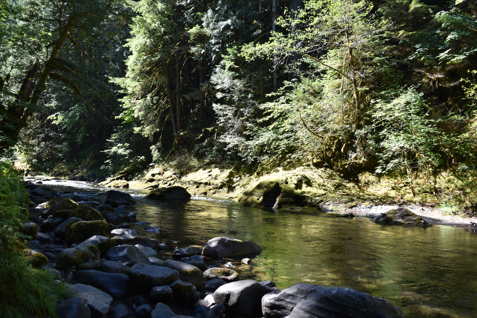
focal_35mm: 28
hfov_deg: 65.5
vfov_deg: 46.4
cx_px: 238
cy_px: 159
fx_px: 371
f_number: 5
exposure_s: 1/100
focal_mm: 28
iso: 100
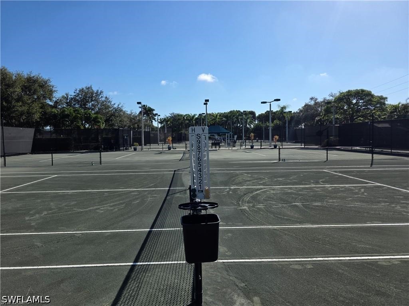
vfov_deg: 58.9
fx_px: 272
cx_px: 204
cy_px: 153
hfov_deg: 73.9
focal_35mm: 23
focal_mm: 6.3
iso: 80
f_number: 1.7
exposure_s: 1/7944
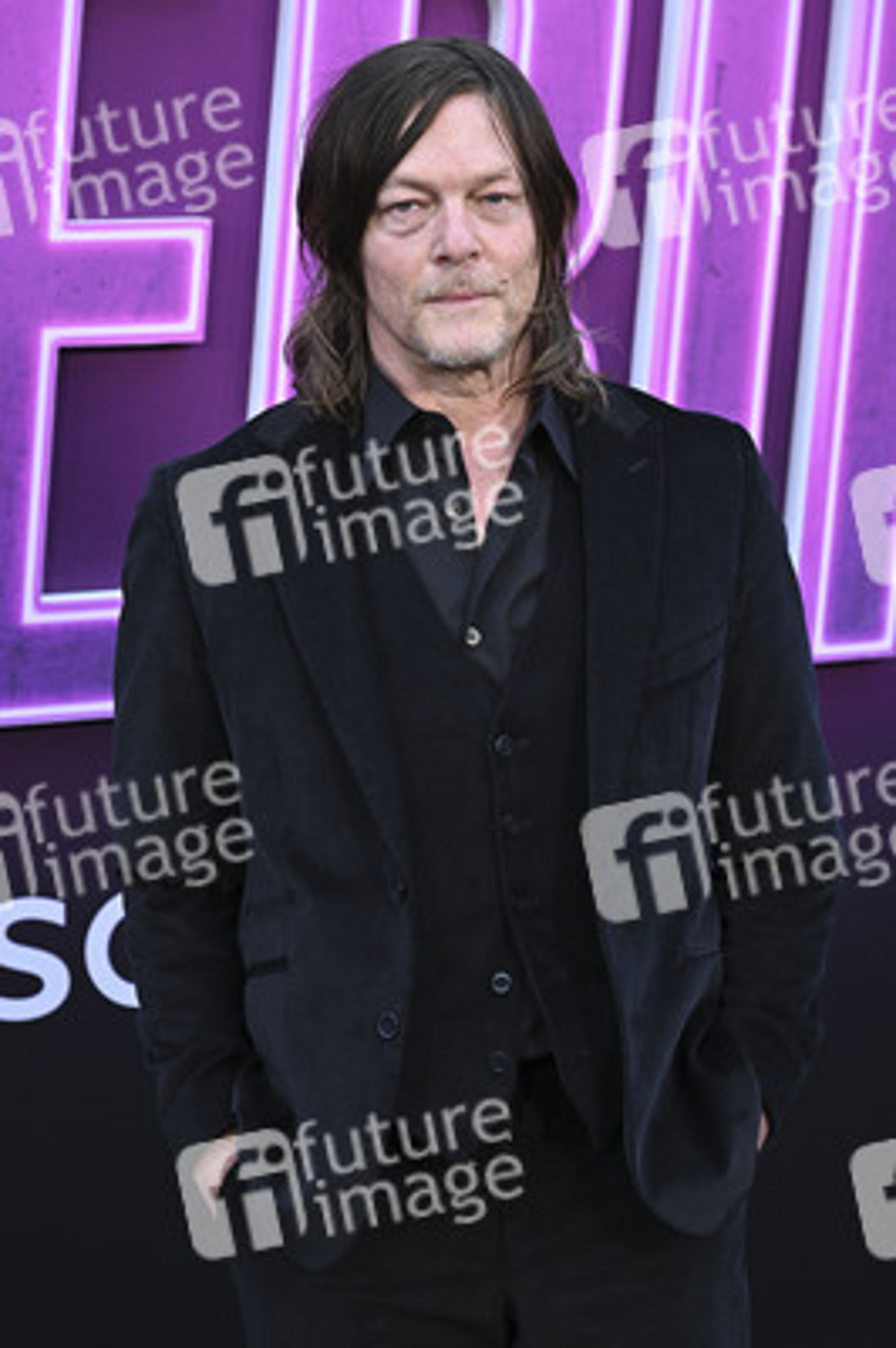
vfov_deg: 23.7
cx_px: 448
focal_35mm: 86
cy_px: 674
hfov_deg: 15.9
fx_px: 3216
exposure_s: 1/320
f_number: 5.6
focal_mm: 86
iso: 1600
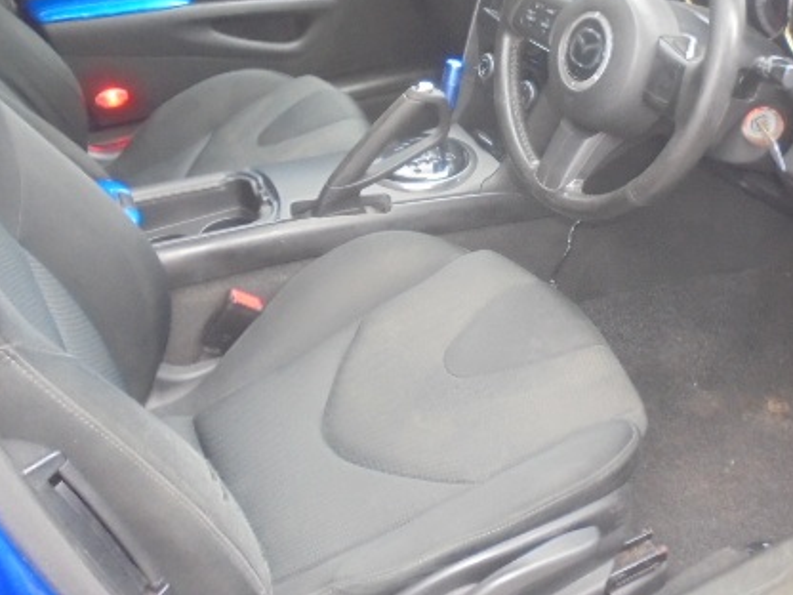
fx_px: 916
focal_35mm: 40
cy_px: 231
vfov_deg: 35.8
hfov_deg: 46.3
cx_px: 503
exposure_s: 1/30
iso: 400
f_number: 3.5
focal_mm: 4.6
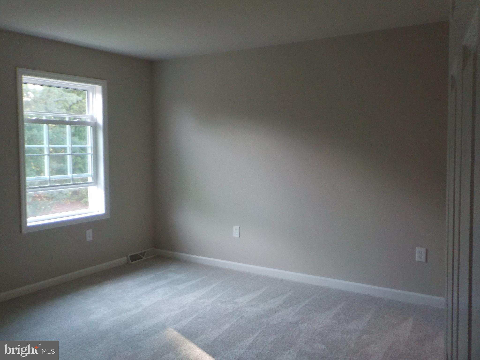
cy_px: 180
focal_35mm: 30
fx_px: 416
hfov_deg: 60.0
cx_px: 240
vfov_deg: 46.8
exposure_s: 1/30
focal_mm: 4.1
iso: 220
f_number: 3.3
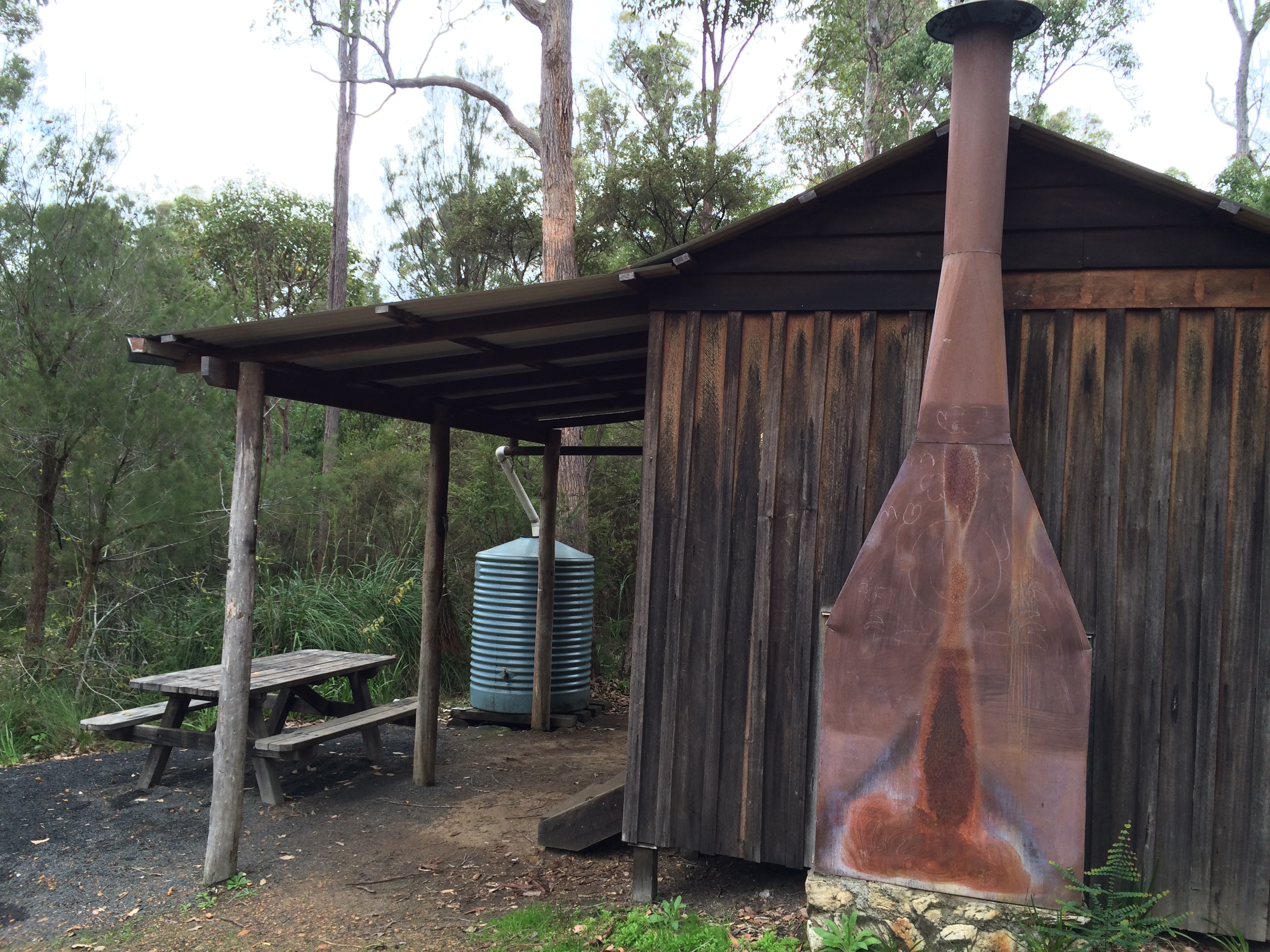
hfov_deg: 61.7
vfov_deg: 48.2
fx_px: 1064
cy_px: 476
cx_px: 635
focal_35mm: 29
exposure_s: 1/120
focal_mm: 4.15
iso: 50
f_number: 2.2
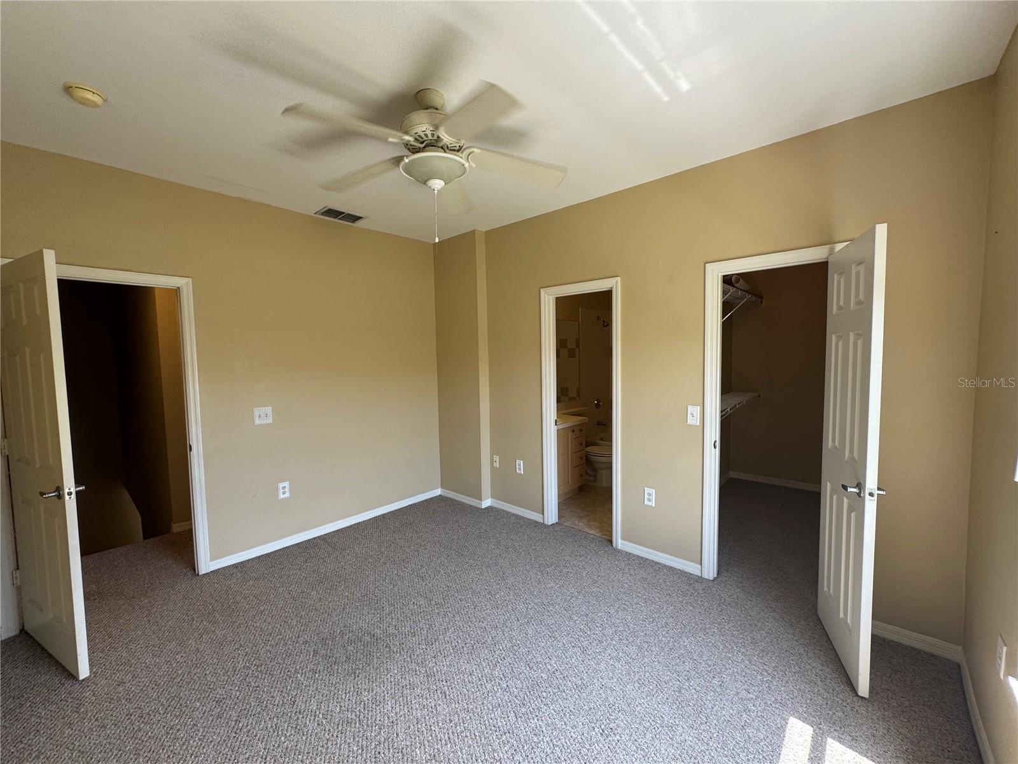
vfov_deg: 85.7
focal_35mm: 14
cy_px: 382
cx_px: 509
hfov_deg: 102.1
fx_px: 412
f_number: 2.2
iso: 64
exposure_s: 1/99
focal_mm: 2.22
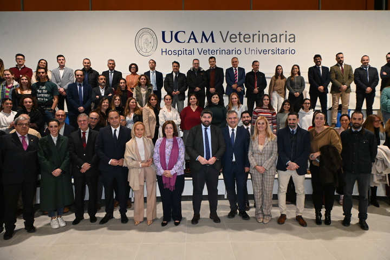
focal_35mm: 24
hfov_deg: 73.7
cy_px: 130
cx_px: 195
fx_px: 260
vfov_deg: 53.1
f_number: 9
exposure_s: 1/200
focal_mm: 24
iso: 8000
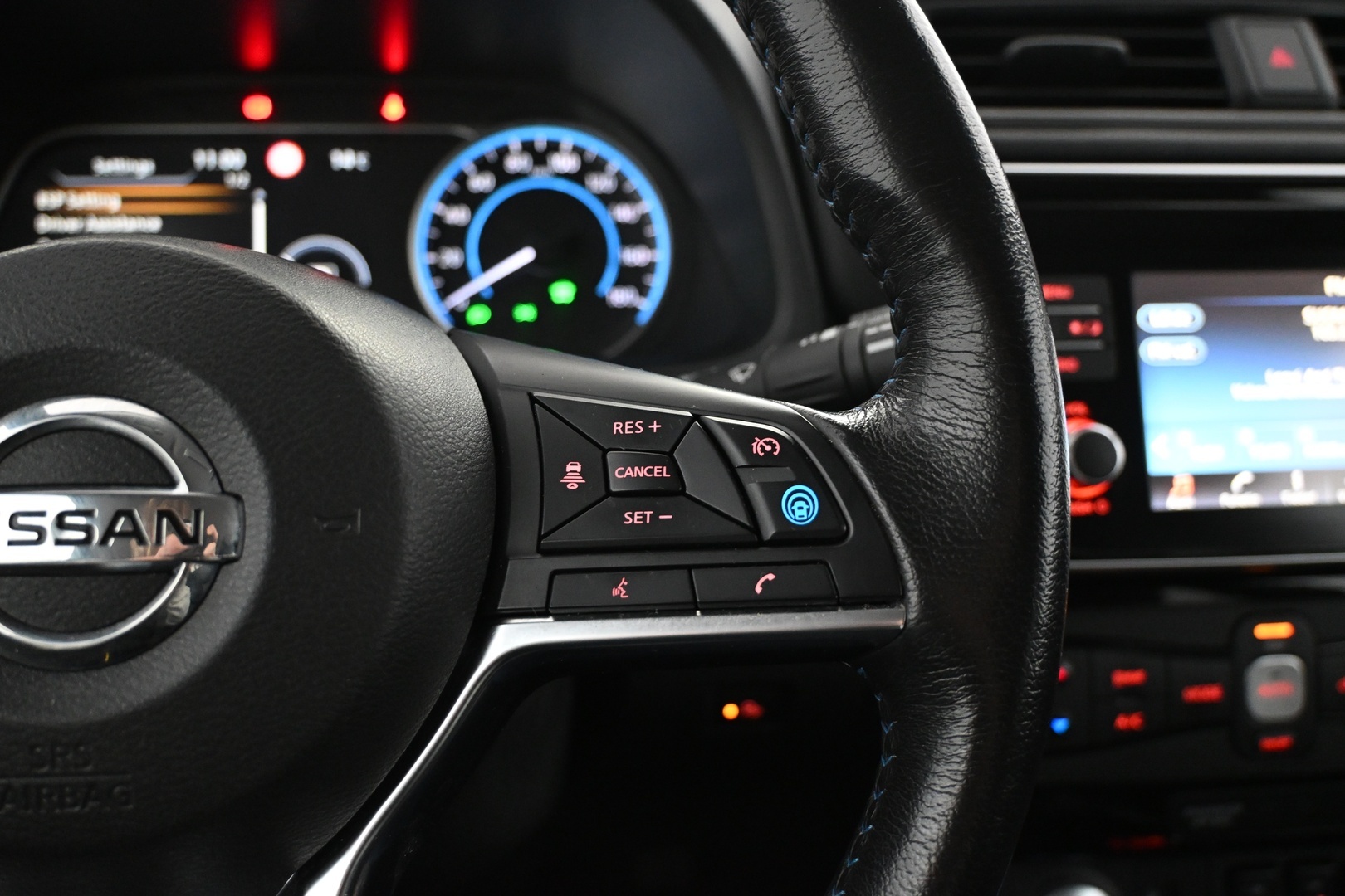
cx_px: 672
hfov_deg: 59.5
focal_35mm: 32
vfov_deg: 41.7
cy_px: 448
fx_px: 1177
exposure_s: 1/30
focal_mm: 21
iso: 3200
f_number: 4
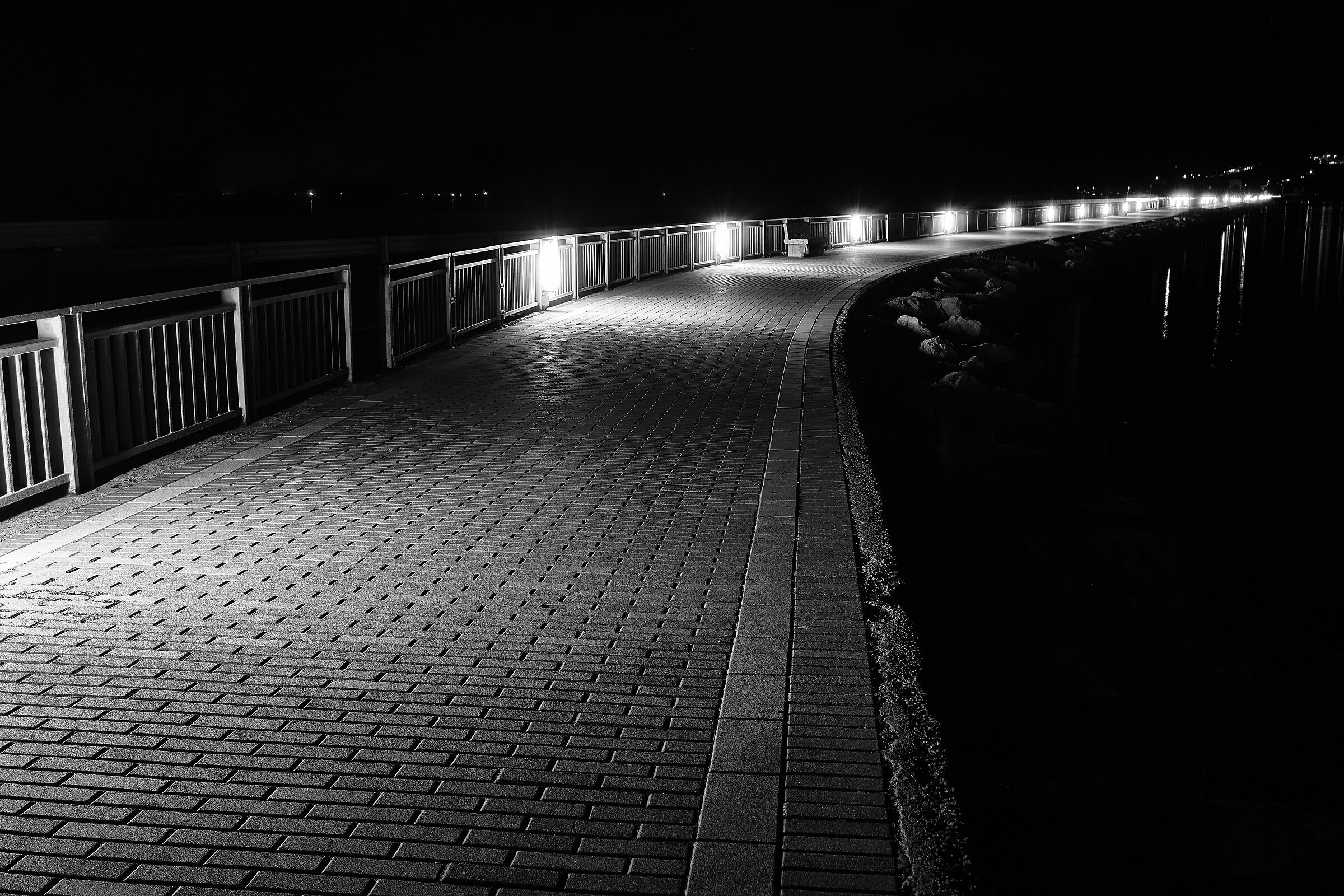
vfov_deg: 36.9
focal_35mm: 36
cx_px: 672
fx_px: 1344
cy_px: 448
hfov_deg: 53.1
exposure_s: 6.5
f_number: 7.1
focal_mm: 24
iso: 320
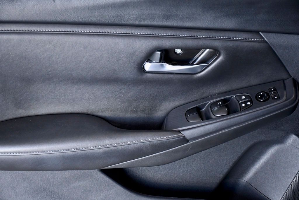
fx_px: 698
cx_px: 150
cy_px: 100
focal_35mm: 84
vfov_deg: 16.3
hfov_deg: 24.2
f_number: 4.8
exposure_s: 1/160
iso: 2500
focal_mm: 56
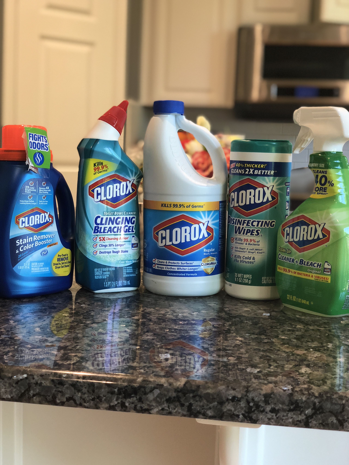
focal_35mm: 52
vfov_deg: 36.8
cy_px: 232
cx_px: 174
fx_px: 699
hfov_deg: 28.0
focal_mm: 6
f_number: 2.4
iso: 80
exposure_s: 1/40
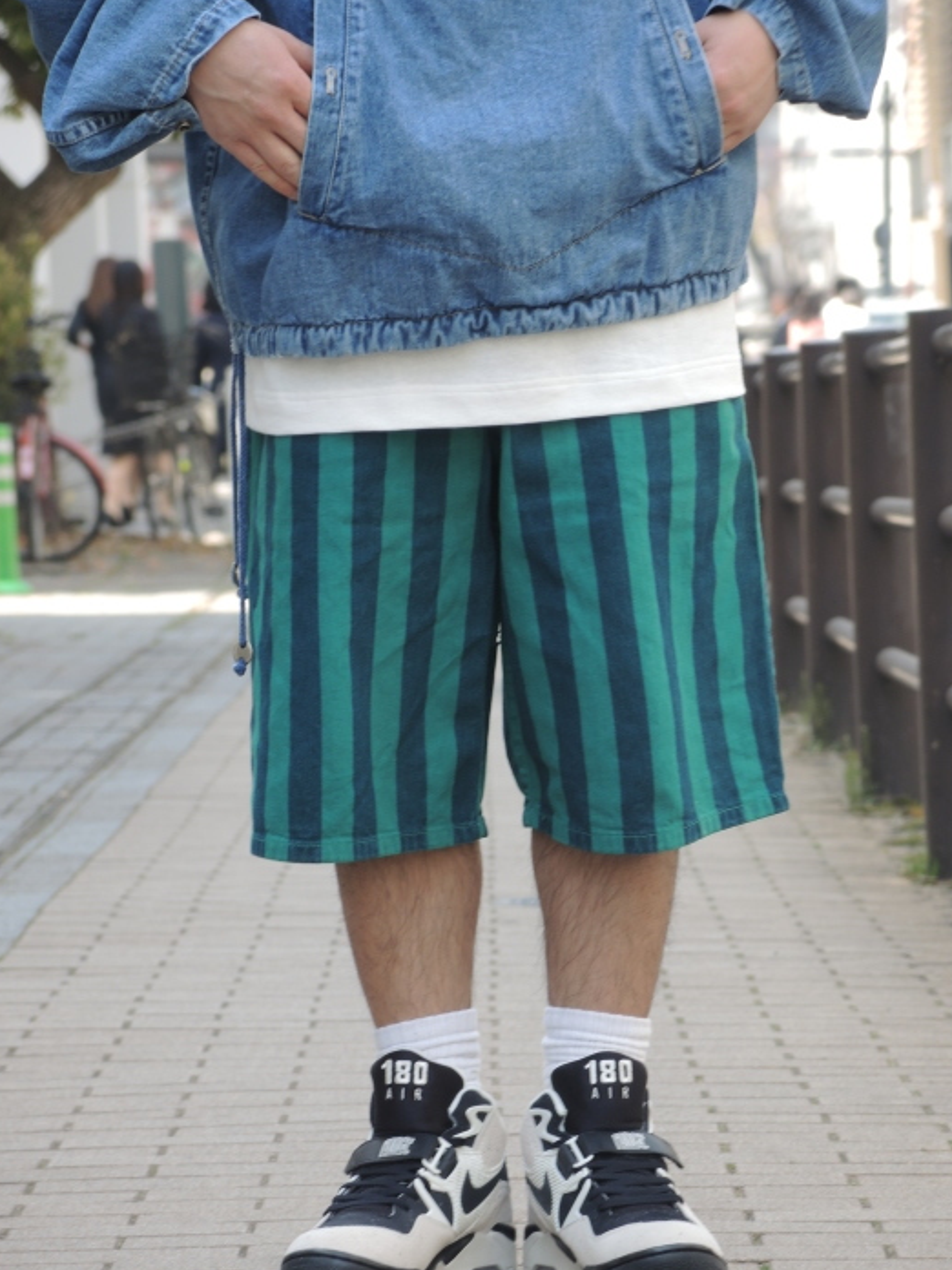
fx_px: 8434
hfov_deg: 6.5
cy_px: 712
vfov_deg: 8.6
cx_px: 505
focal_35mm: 230
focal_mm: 42.8
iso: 80
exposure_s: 1/100
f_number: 4
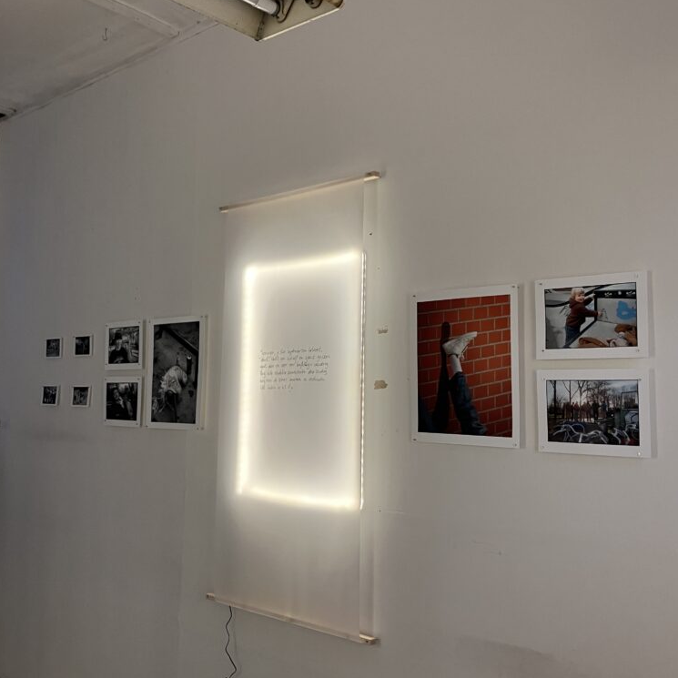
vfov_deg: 48.4
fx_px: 753
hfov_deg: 48.4
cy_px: 316
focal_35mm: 34
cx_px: 345
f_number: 1.8
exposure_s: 1/50
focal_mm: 3.99
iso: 80
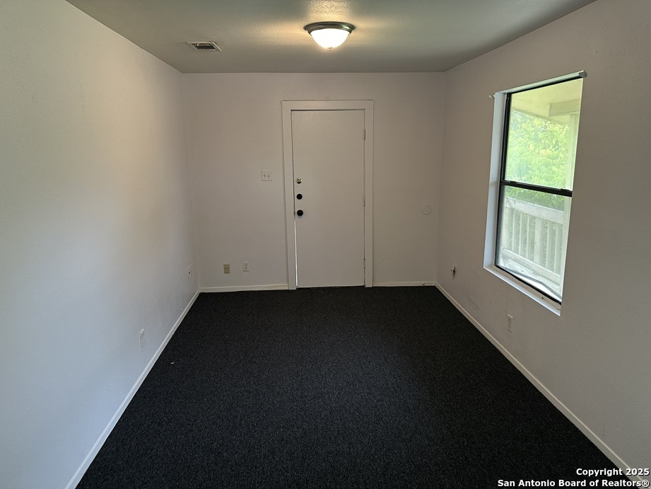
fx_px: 451
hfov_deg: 71.6
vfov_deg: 56.8
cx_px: 326
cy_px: 244
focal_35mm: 24
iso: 250
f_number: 1.78
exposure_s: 1/60
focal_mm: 6.86
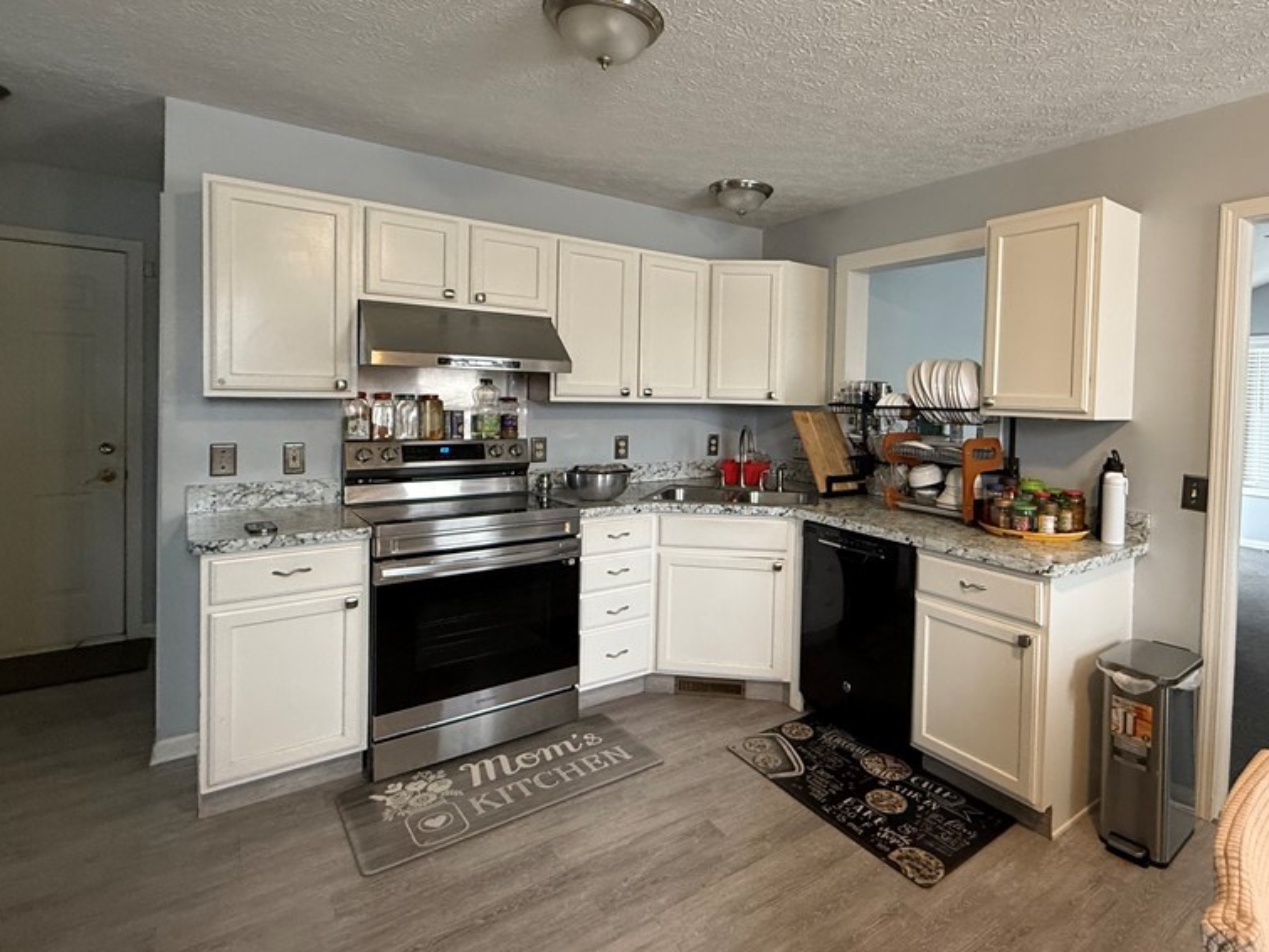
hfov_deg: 83.2
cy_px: 414
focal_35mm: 19
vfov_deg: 68.4
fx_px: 696
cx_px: 785
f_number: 2.2
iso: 400
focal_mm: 2.22
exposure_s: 1/60
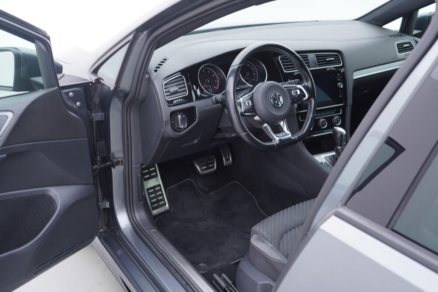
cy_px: 146
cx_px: 219
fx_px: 438
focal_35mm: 36
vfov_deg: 36.9
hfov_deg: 53.1
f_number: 2.8
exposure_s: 1/40
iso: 160
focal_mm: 24
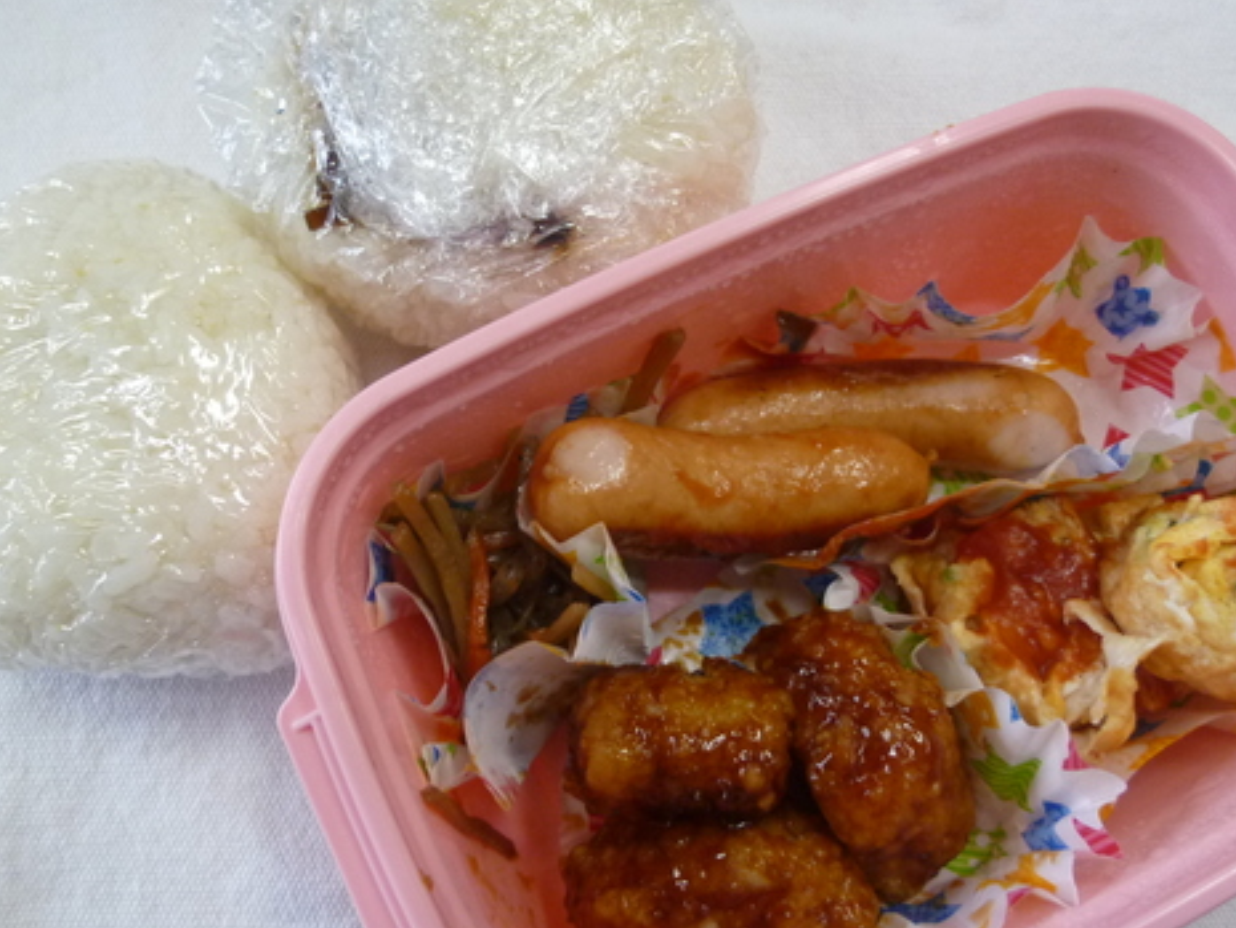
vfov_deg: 42.9
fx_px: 1179
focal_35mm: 33
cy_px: 492
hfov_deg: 55.3
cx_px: 625
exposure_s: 1/60
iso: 200
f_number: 2.2
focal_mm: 4.3
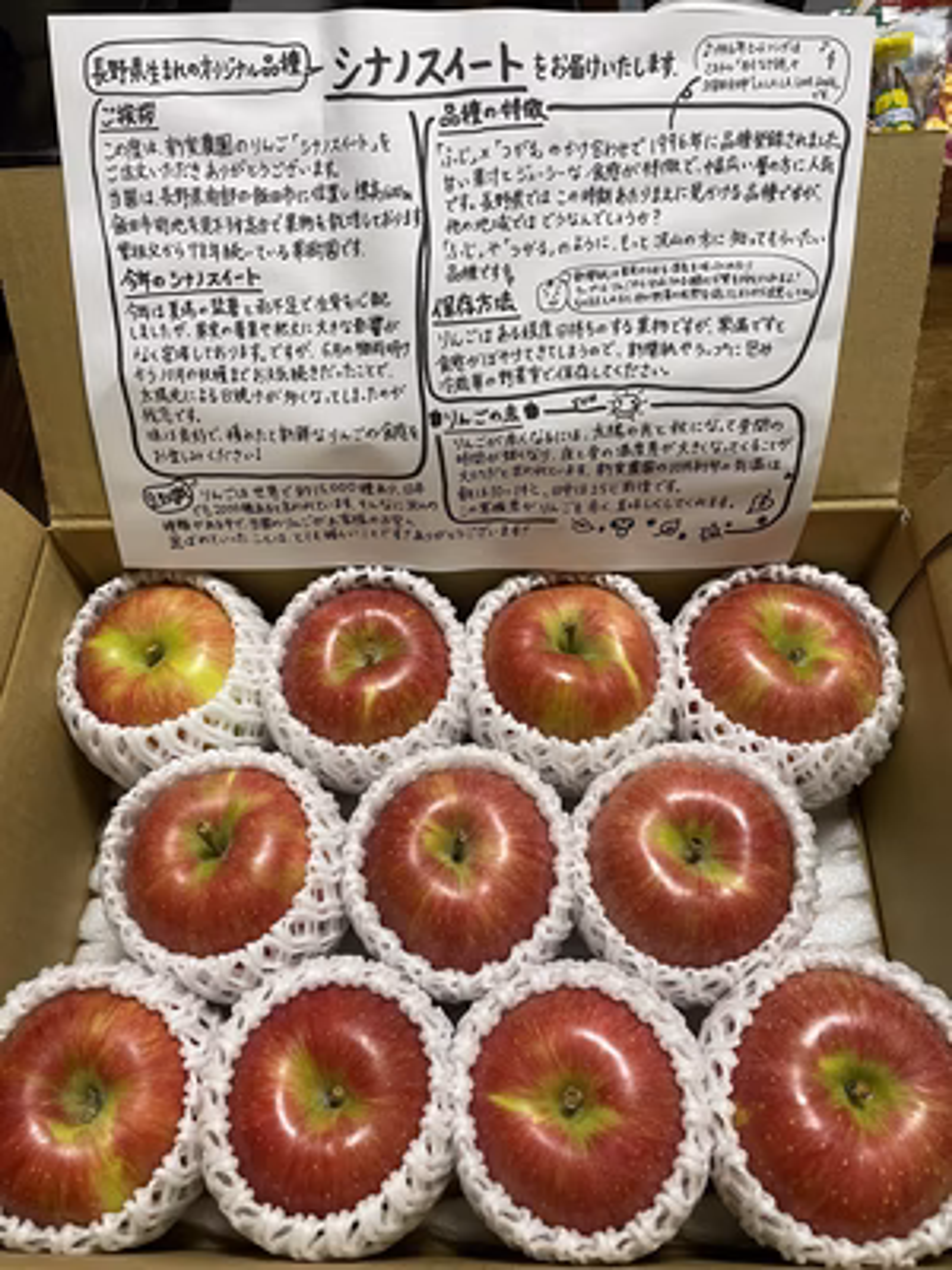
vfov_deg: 67.3
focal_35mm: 26
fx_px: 953
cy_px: 635
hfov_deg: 53.1
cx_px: 476
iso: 125
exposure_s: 1/60
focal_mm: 4.2
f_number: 1.6
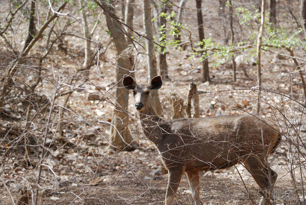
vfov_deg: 7.9
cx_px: 153
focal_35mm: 174
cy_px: 102
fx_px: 1480
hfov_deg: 11.8
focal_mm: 116
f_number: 5
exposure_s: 1/400
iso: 400
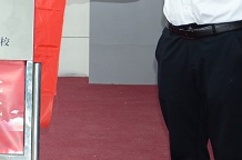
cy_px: 8
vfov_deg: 10.8
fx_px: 838
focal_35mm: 125
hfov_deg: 15.7
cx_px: -60
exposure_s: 1/60
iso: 1000
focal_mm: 26
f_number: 4.8
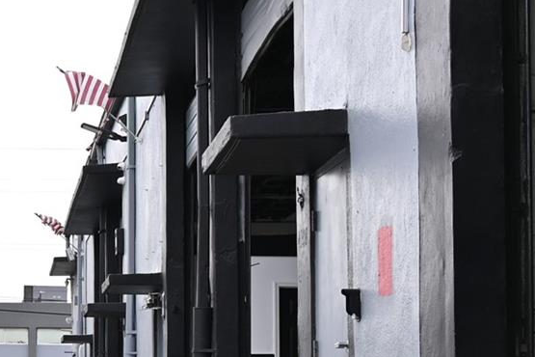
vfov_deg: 13.9
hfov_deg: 18.8
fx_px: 1456
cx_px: -221
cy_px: 281
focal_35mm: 98
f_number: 4.5
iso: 100
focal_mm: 23
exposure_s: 1/320
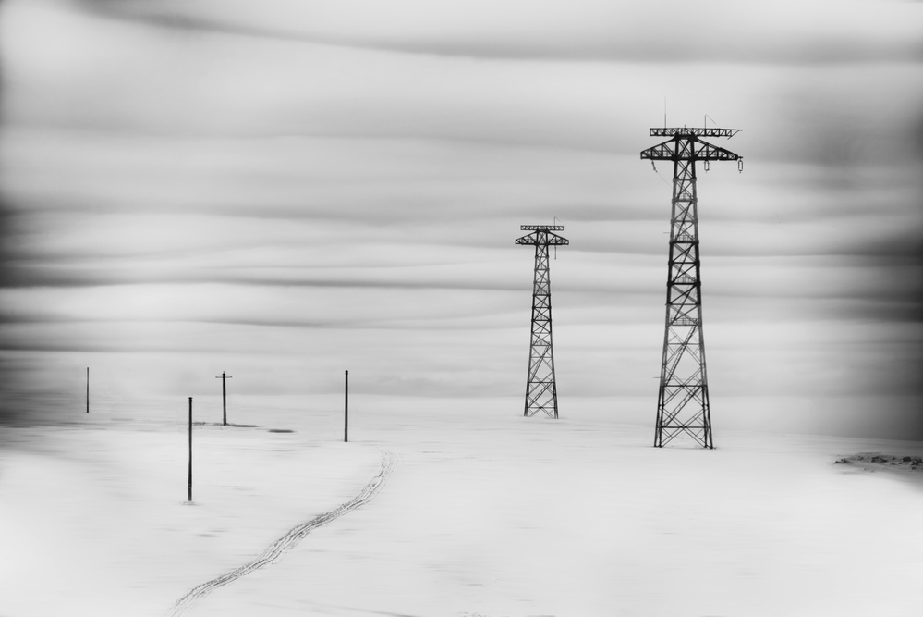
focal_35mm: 120
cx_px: 462
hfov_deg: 17.1
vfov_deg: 11.4
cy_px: 308
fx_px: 3078
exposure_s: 1/800
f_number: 8
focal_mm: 120
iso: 100
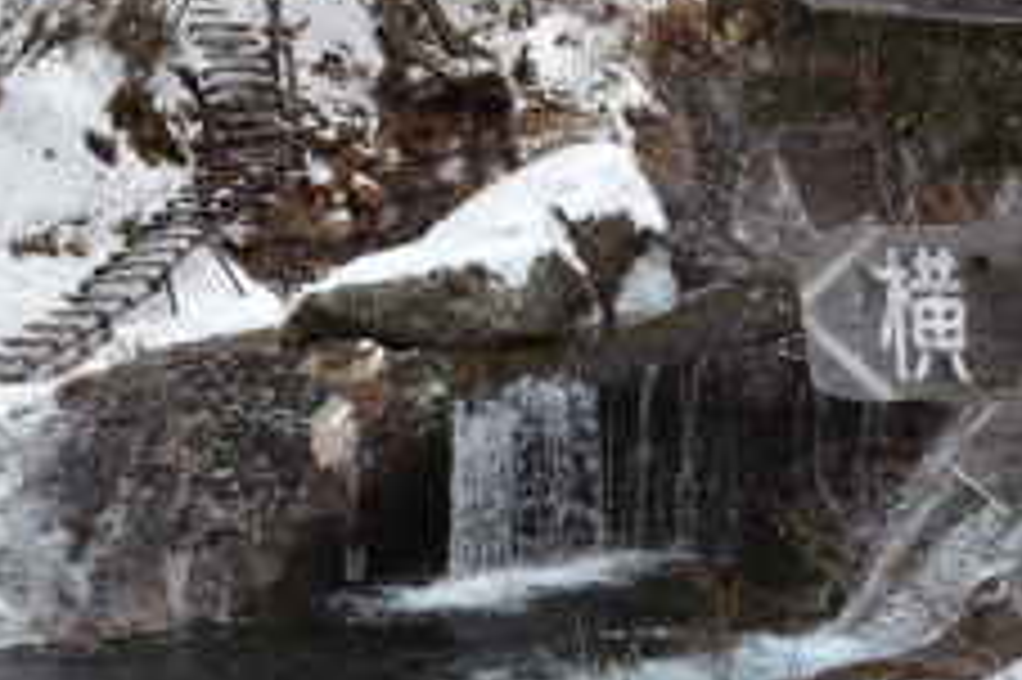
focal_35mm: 99
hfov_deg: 20.5
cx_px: 716
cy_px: 214
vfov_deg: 13.8
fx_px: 2808
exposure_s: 1/125
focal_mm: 30
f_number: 5.6
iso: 125
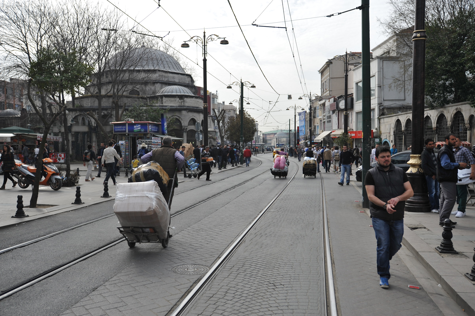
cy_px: 158
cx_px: 238
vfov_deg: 37.8
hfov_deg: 54.5
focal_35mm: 35
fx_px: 461
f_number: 4.5
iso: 200
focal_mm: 35
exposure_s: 1/1250
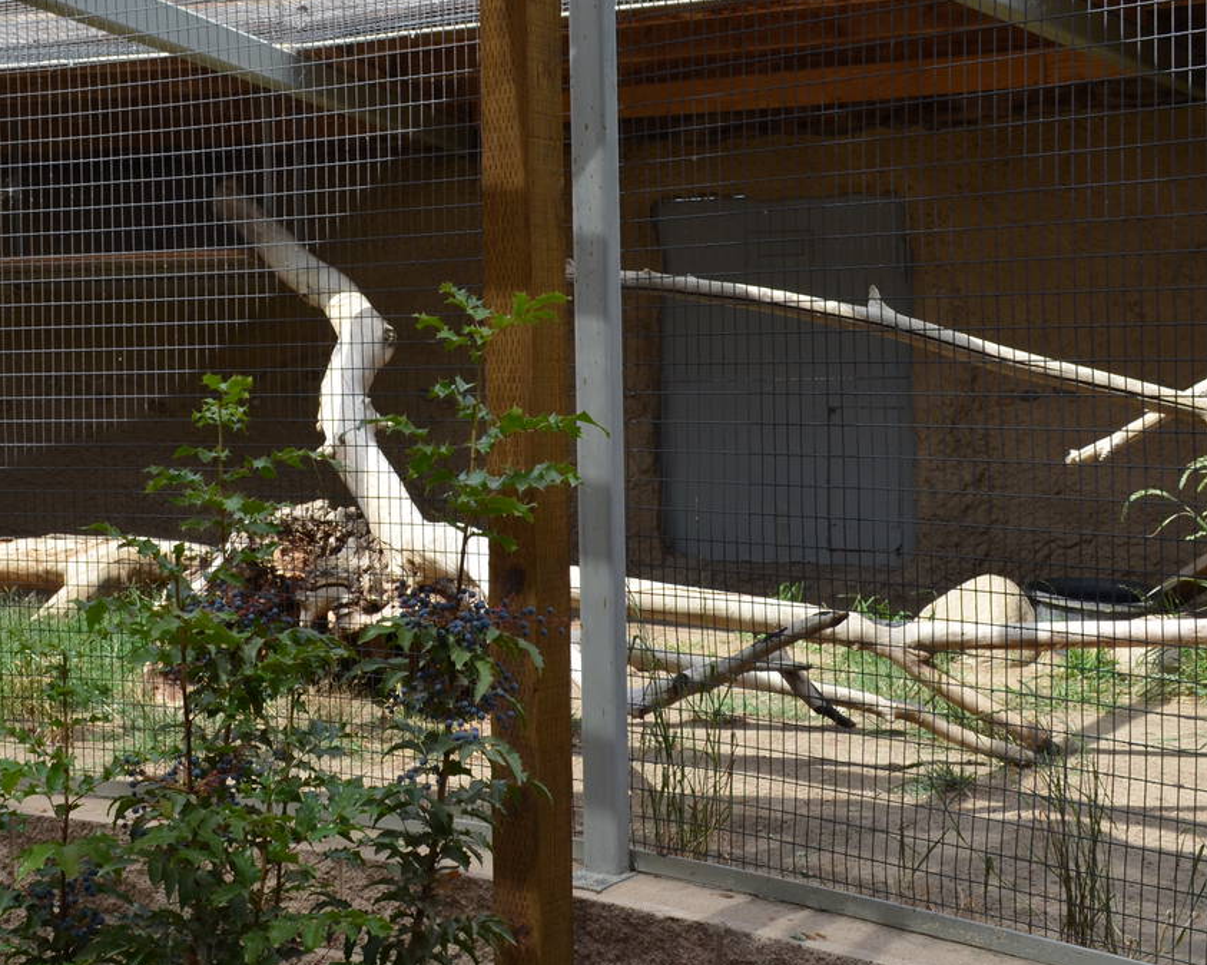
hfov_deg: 38.4
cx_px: 409
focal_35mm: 48
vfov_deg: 31.4
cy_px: 447
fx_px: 1714
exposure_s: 1/250
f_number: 8
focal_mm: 18
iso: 180
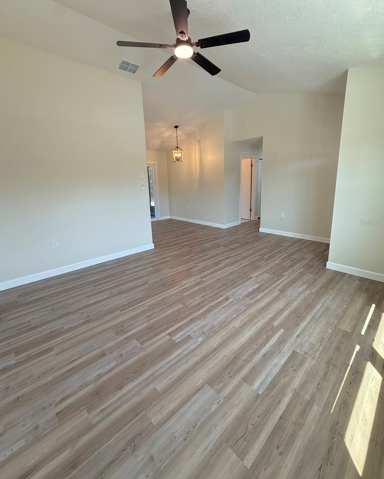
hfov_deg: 84.1
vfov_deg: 96.6
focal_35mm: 15
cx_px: 193
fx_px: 213
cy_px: 222
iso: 125
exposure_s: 1/120
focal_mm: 2.22
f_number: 2.2
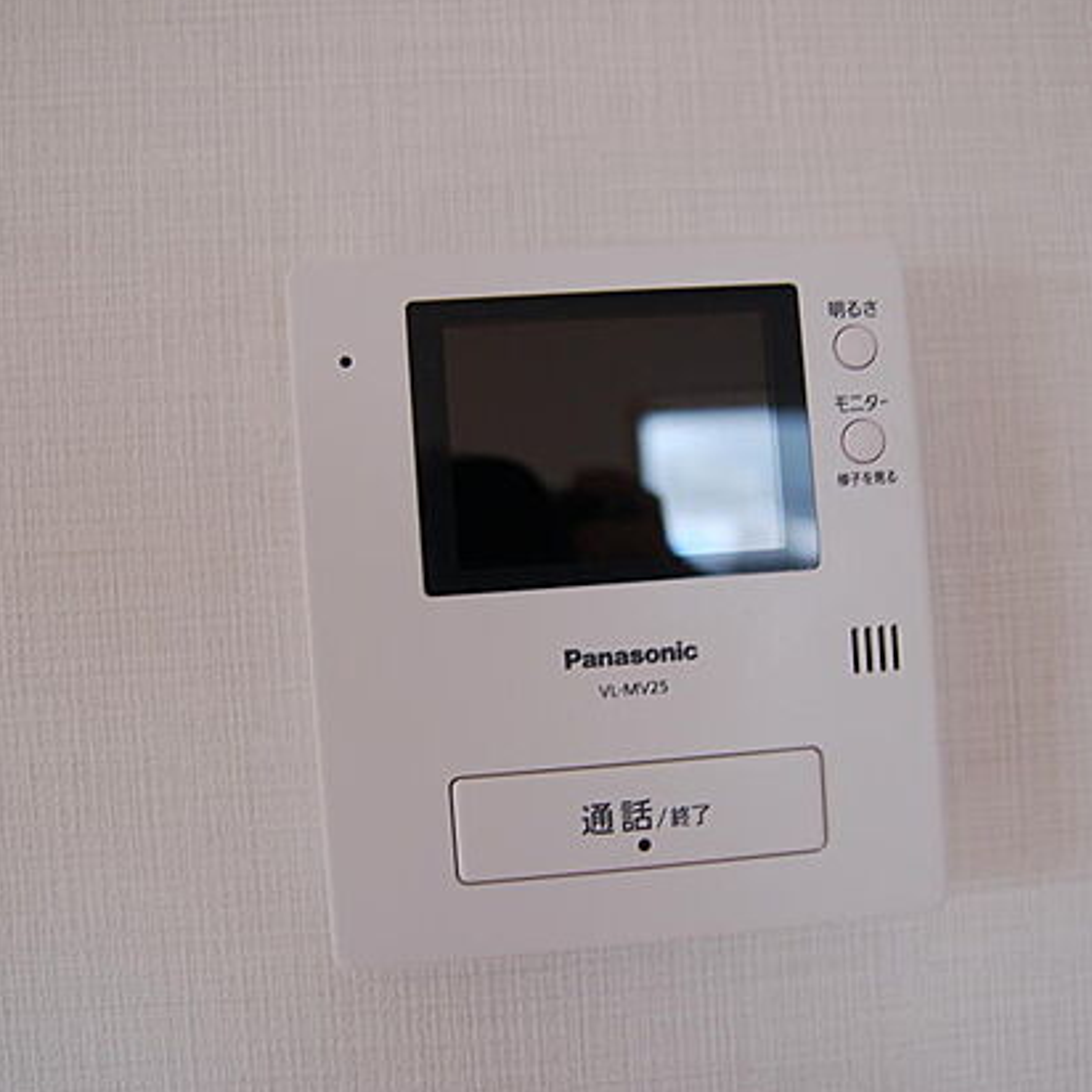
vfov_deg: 48.9
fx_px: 1201
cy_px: 542
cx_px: 567
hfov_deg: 48.9
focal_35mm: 34
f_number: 2.8
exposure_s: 1/30
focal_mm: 17
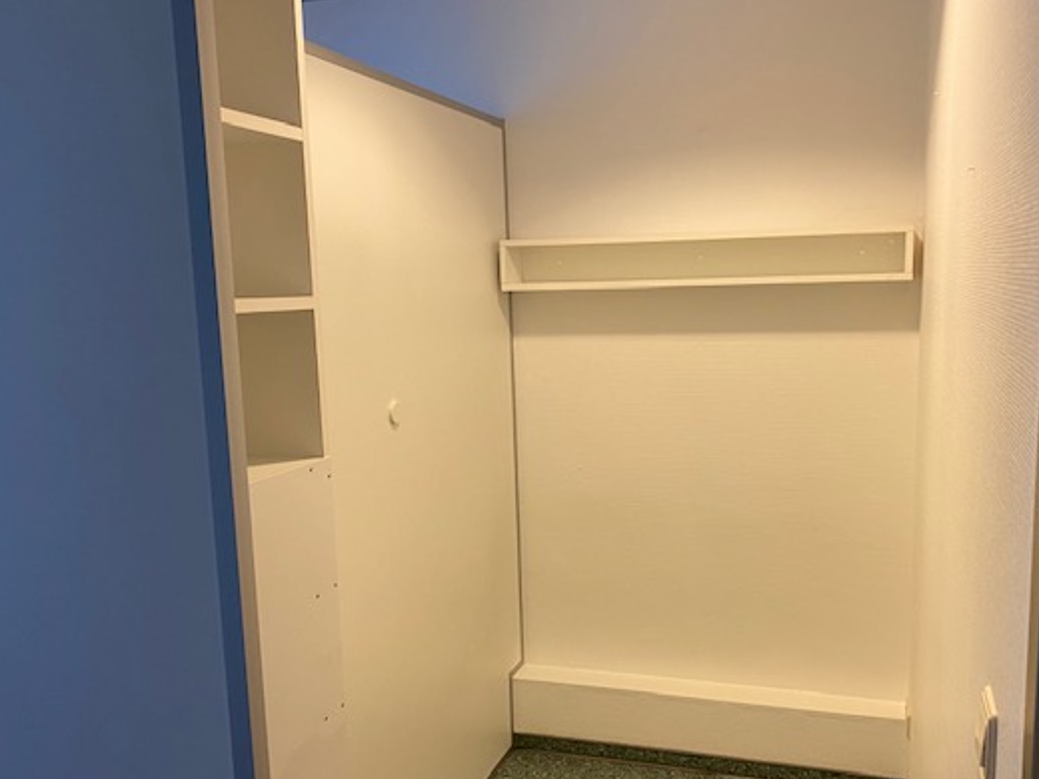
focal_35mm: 32
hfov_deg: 56.7
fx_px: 960
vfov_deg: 44.0
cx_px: 577
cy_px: 449
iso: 100
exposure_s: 1/50
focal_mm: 4.25
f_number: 1.8
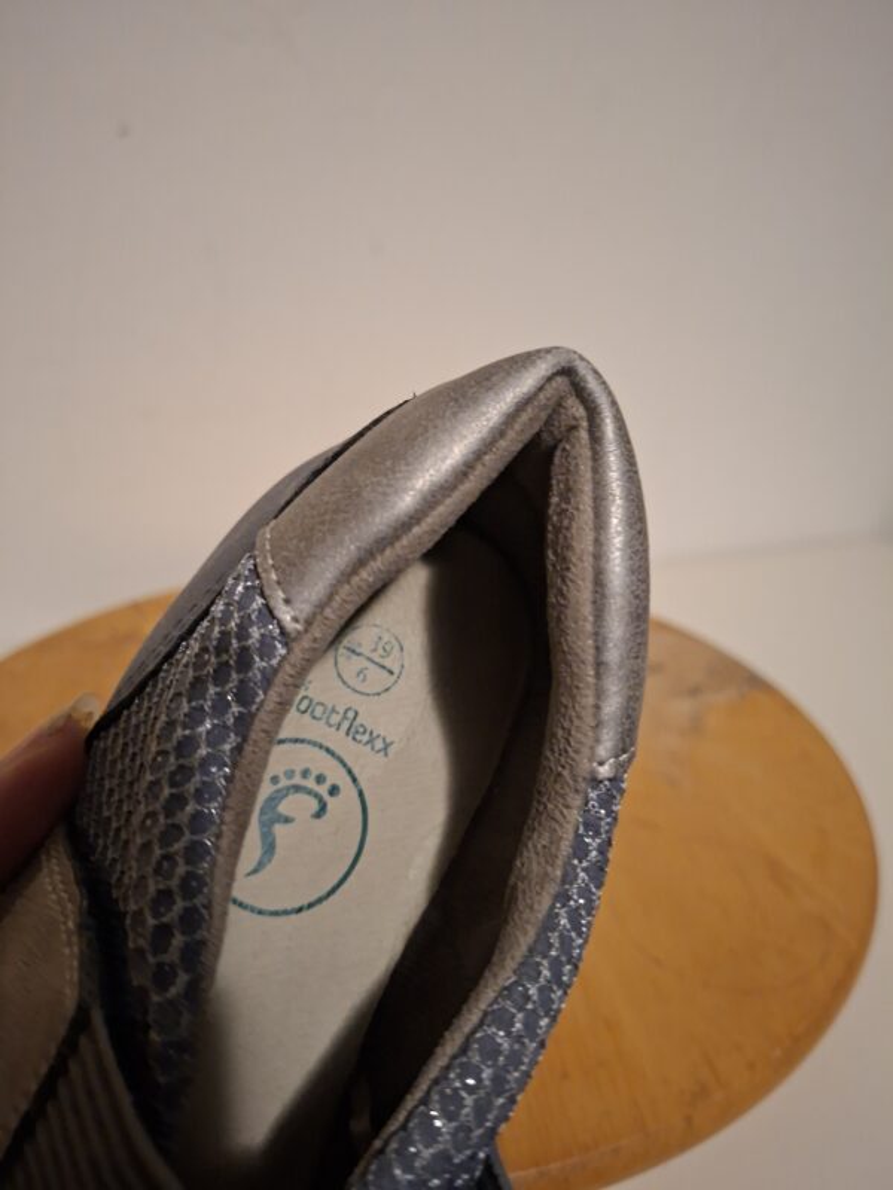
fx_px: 791
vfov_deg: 73.9
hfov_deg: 58.9
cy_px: 595
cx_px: 446
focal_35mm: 23
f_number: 1.8
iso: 800
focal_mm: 5.54
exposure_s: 1/20
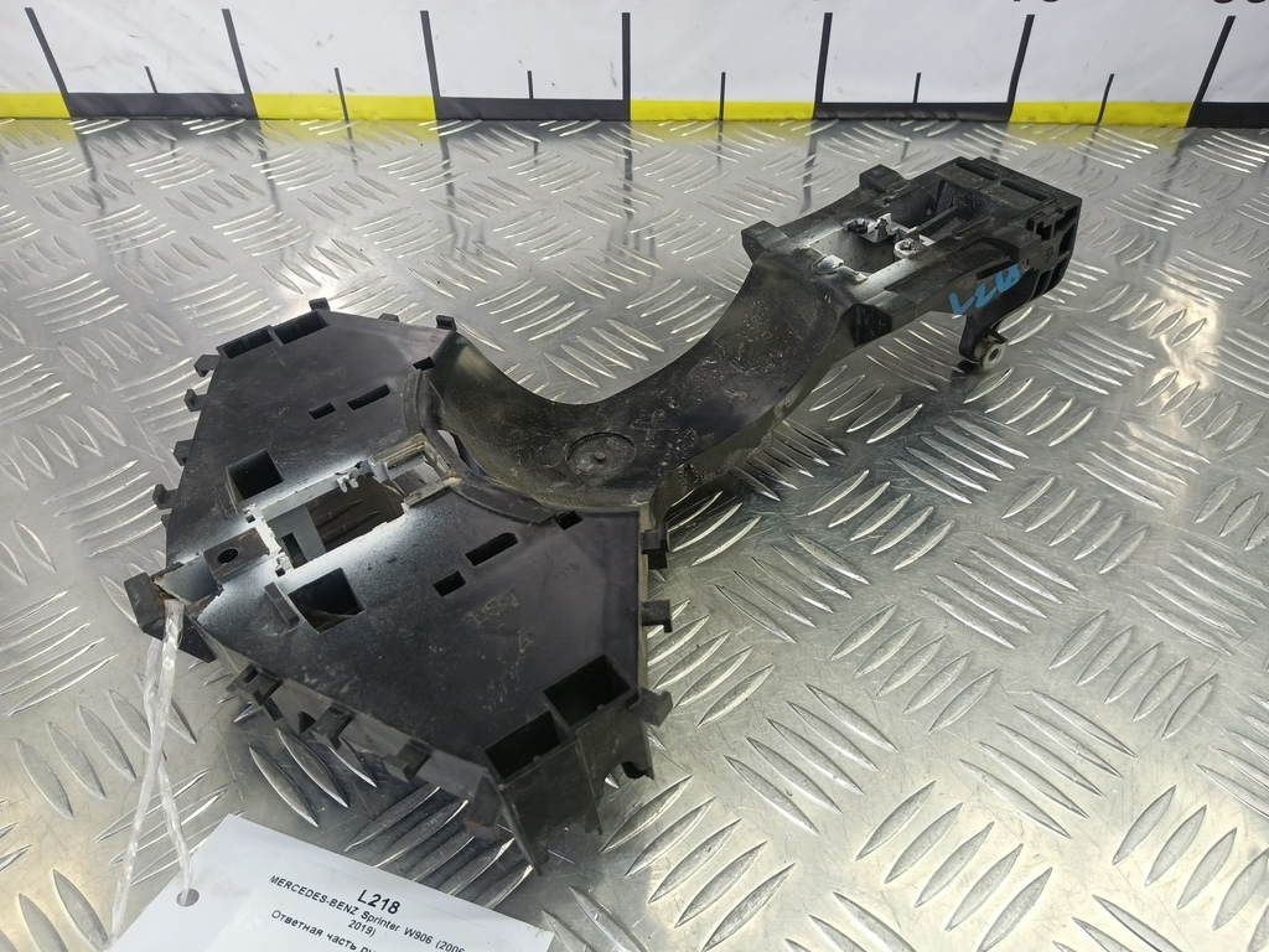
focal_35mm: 23
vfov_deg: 58.9
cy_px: 476
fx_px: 843
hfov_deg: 73.9
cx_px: 634
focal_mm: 4.11
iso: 158
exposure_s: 1/50
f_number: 1.6
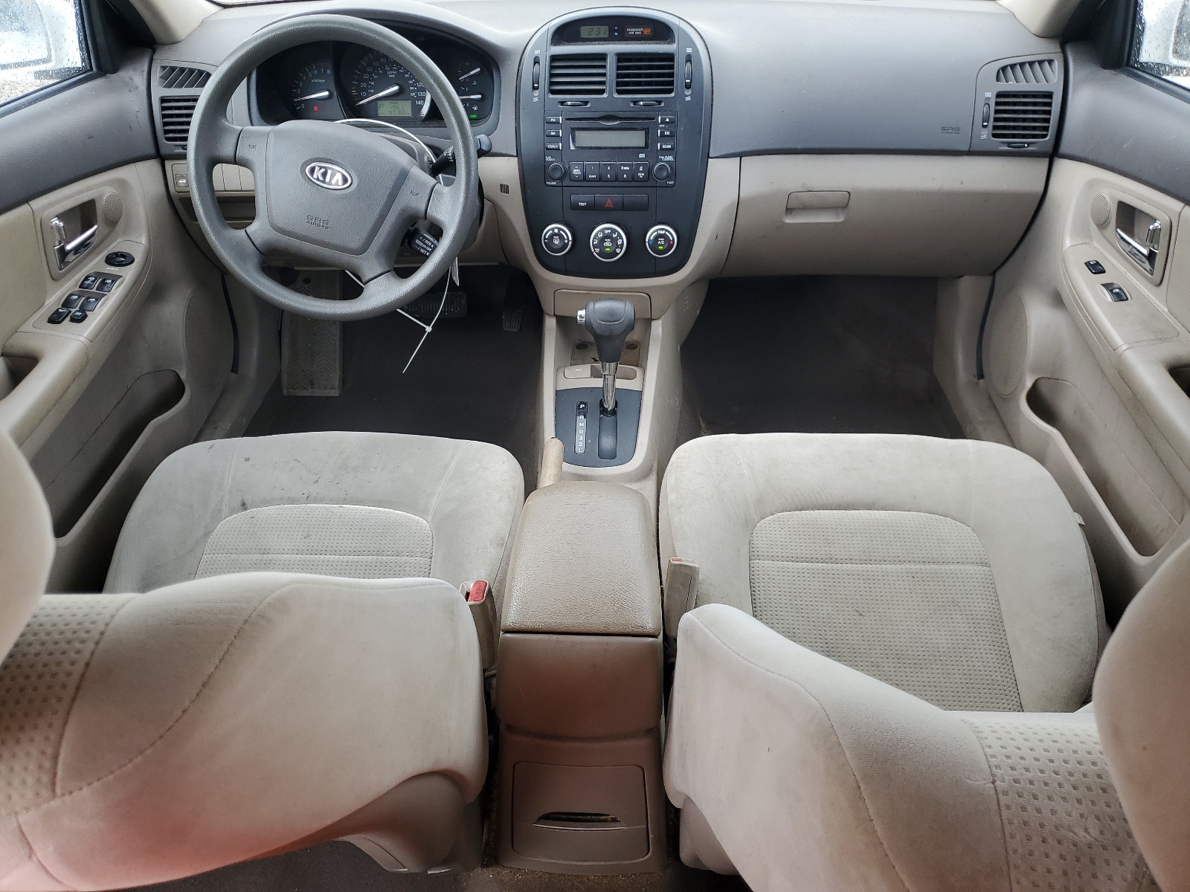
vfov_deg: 53.1
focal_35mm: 26
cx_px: 595
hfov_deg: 67.3
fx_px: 894
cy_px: 446
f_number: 1.5
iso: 50
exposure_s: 1/120
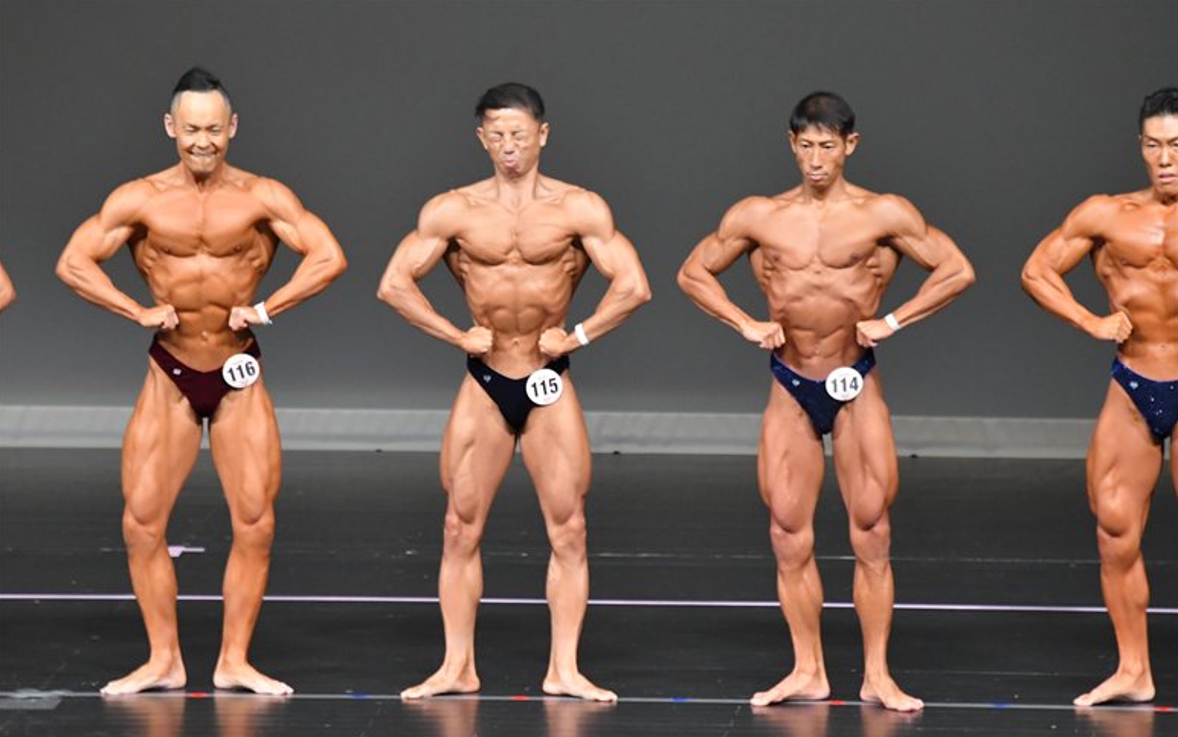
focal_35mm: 322
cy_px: 391
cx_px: 588
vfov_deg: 4.1
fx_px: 10341
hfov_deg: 6.5
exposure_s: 1/400
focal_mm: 210
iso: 5000
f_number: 5.6
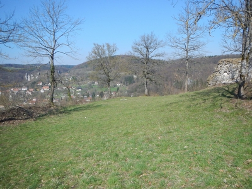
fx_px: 204
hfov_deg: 63.4
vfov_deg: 49.7
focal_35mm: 28
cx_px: 126
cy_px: 94
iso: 125
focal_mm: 5
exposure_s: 1/800
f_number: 3.9
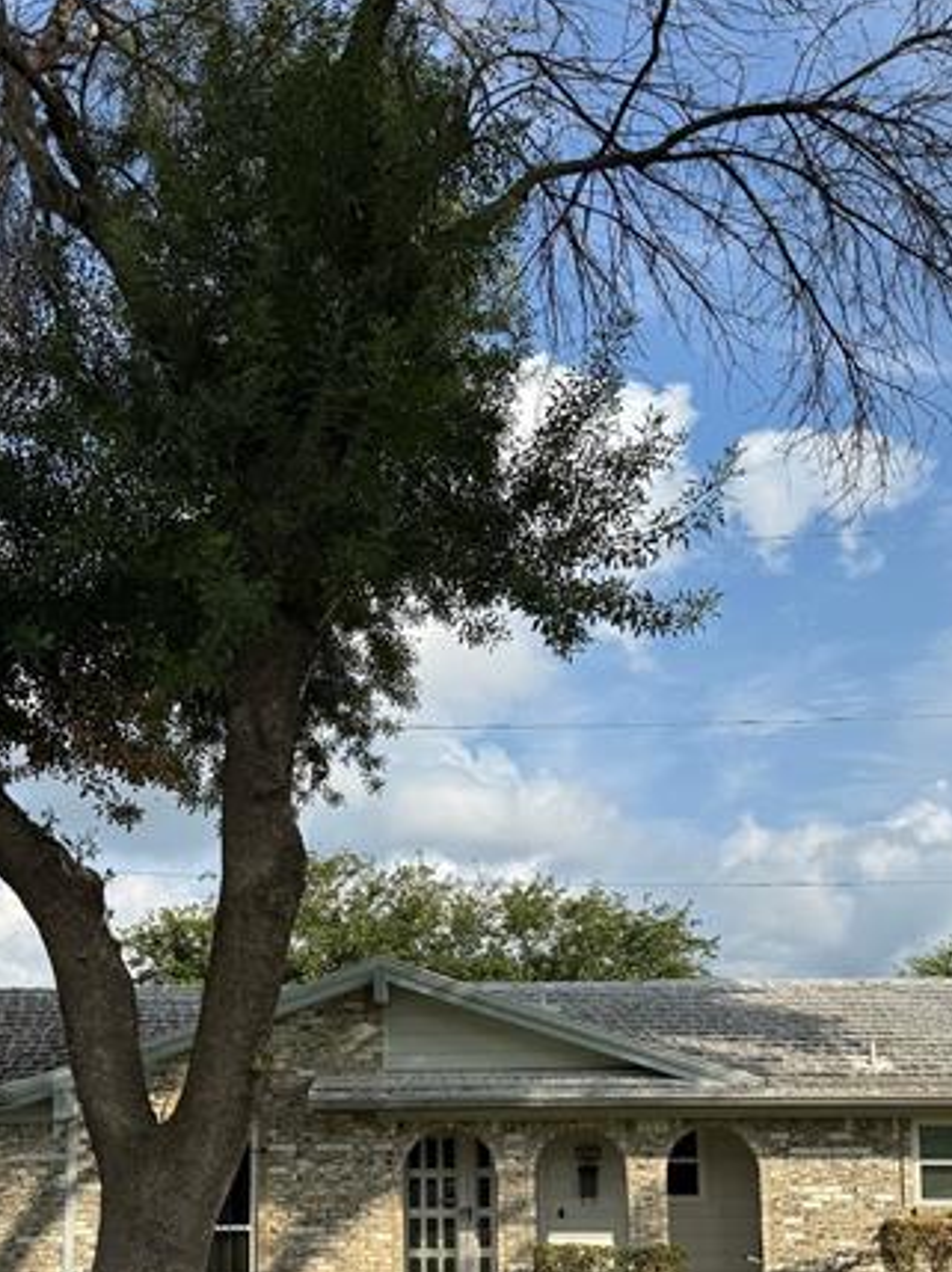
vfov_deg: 42.1
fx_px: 1579
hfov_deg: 33.5
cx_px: 415
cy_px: 1005
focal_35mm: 43
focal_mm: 6.76
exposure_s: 1/4608
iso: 80
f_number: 1.78
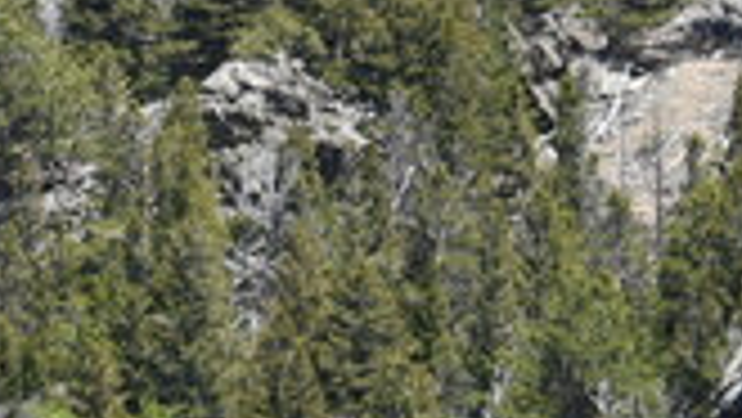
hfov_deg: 2.2
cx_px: -135
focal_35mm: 989
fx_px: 19468
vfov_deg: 1.2
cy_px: 571
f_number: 7.1
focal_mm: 122
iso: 100
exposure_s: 1/250
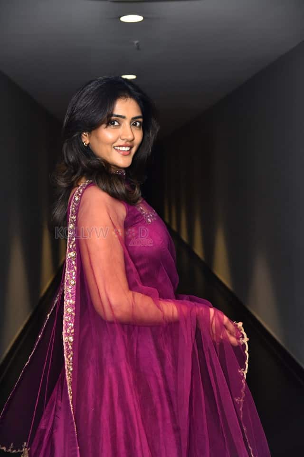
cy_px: 228
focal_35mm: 75
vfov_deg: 27.0
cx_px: 152
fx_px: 950
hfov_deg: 18.2
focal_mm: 75
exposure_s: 1/125
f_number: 5
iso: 1600
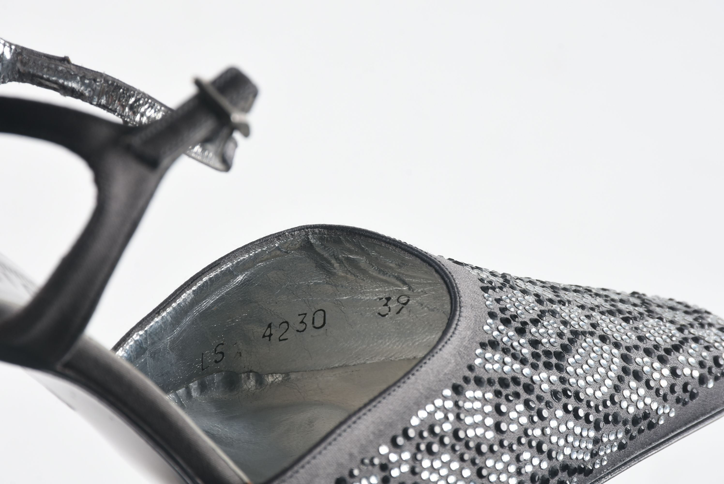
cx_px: 362
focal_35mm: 210
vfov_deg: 6.6
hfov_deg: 9.8
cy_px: 242
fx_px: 4226
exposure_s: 1/125
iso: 200
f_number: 14
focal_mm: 140
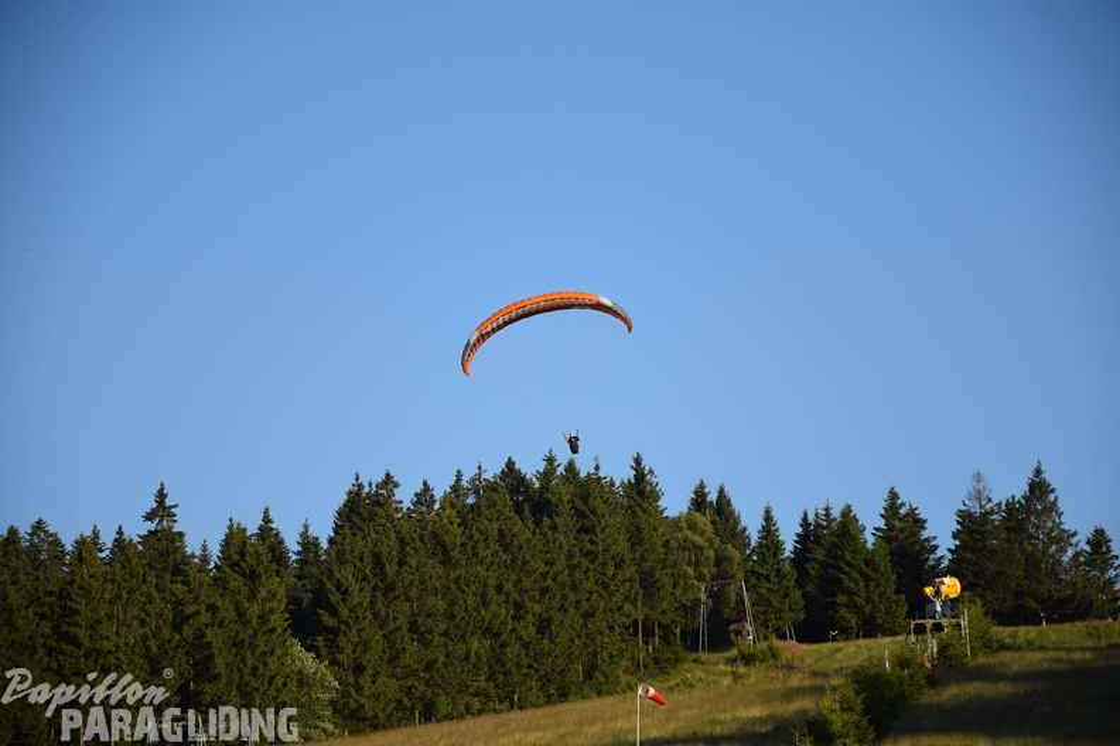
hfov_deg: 13.0
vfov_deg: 8.7
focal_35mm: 158
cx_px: 560
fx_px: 4900
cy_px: 373
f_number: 7.1
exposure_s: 1/800
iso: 200
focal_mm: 105
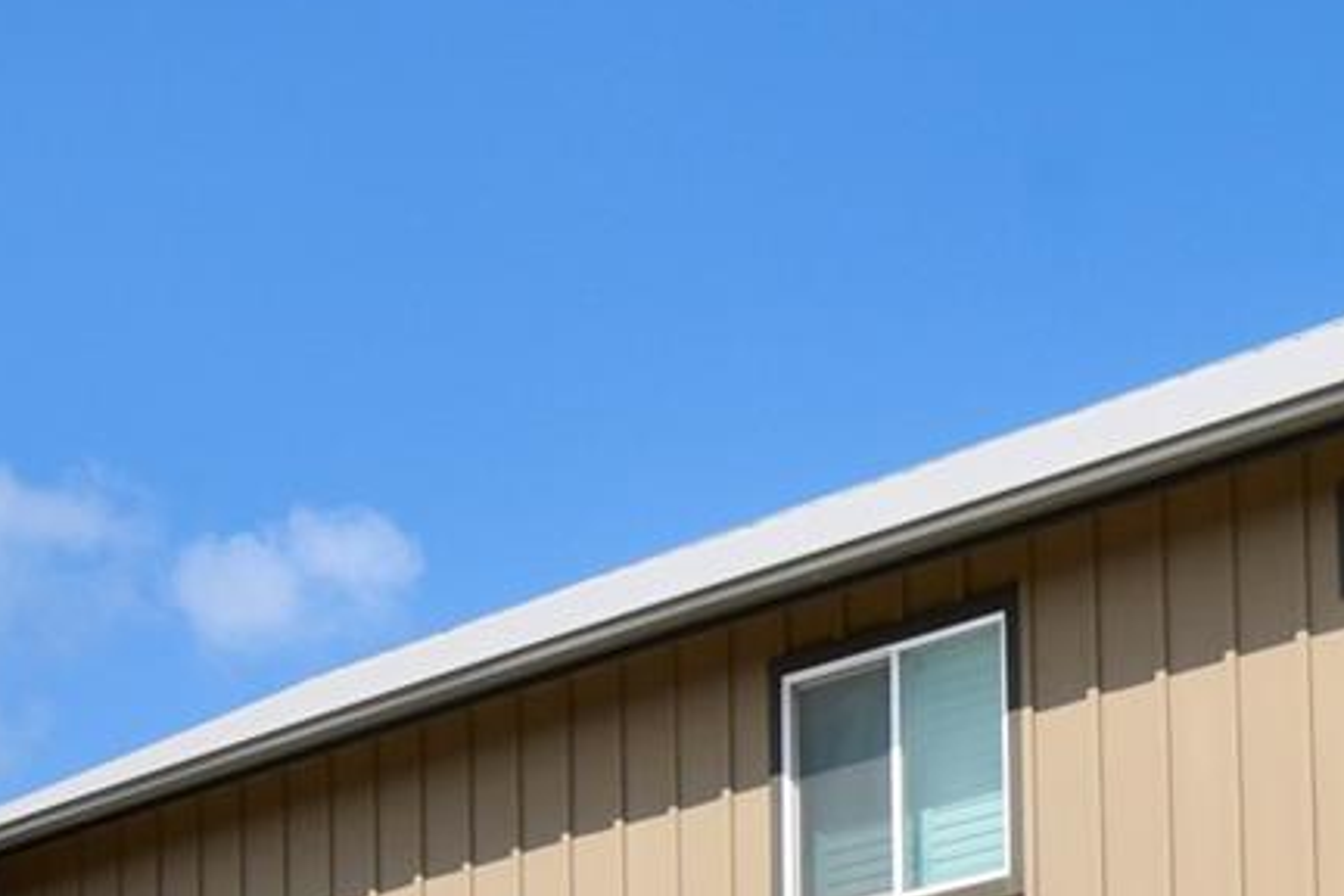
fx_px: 3448
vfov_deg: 13.7
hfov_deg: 20.3
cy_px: 1436
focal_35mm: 92
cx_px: 1724
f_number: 10
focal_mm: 13
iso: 200
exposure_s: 1/400
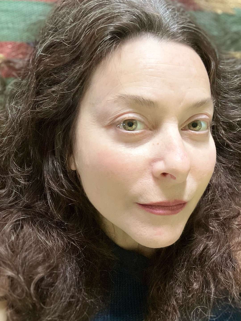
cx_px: 120
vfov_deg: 56.8
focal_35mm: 32
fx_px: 297
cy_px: 160
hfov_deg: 44.2
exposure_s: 1/33
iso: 320
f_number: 2.2
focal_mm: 2.87
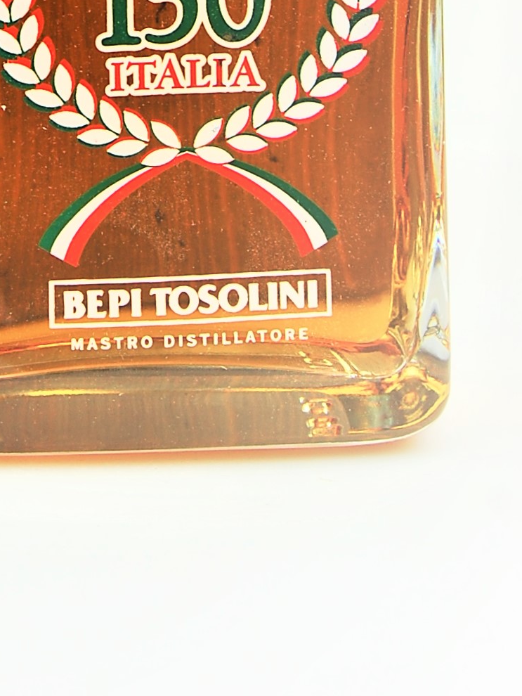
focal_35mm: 136
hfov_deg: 10.8
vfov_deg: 13.9
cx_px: -31
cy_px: -223
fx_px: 2733
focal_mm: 32
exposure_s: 1/30
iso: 200
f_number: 8
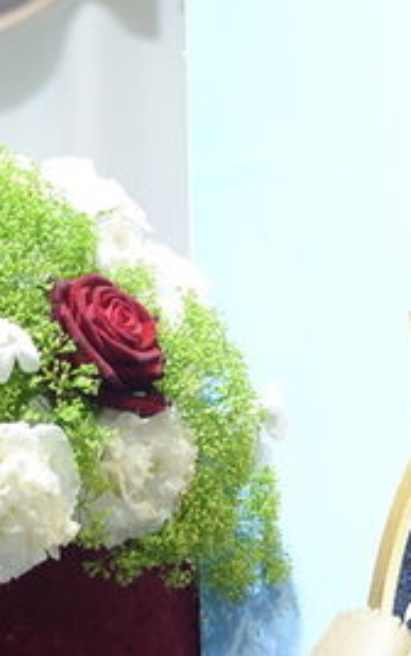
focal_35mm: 202
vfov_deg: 10.2
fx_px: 3612
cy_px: -177
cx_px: -210
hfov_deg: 6.4
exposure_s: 1/80
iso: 1000
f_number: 4.5
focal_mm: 38
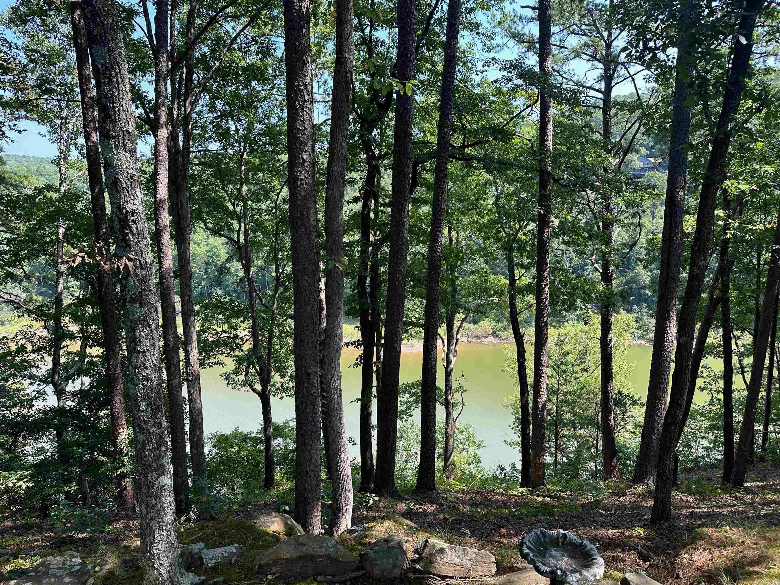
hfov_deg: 71.6
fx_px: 541
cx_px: 390
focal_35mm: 24
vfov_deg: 56.8
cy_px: 292
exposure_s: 1/475
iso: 80
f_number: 1.78
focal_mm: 6.86
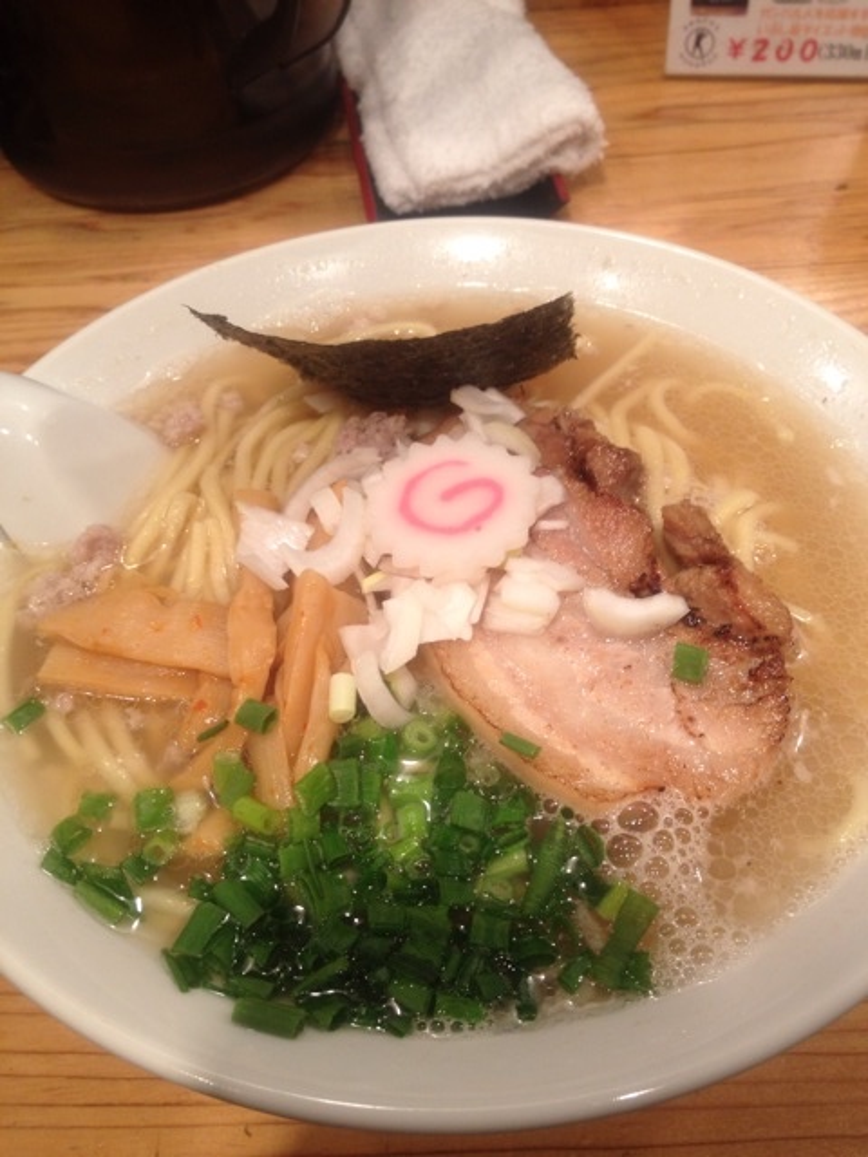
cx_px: 434
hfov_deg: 40.7
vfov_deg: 52.6
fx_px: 1170
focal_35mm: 35
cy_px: 578
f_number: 2.4
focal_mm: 4.28
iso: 64
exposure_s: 1/20
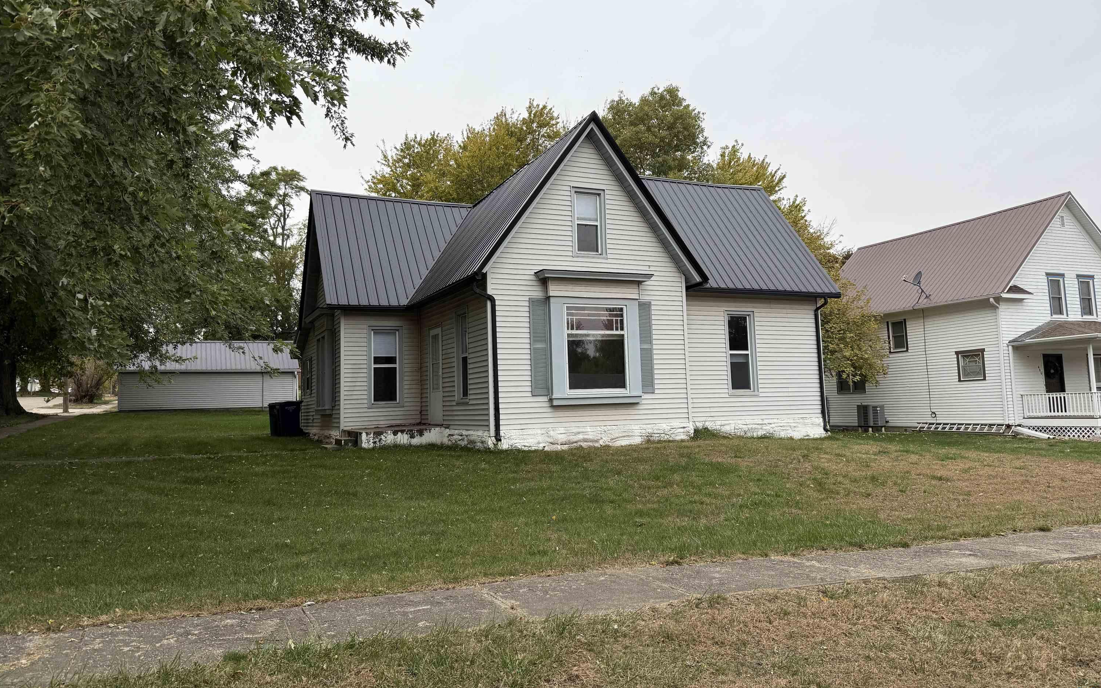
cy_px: 321
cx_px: 555
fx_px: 780
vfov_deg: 47.6
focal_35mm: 26
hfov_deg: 70.4
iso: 80
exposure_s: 1/643
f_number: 1.78
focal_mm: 6.76
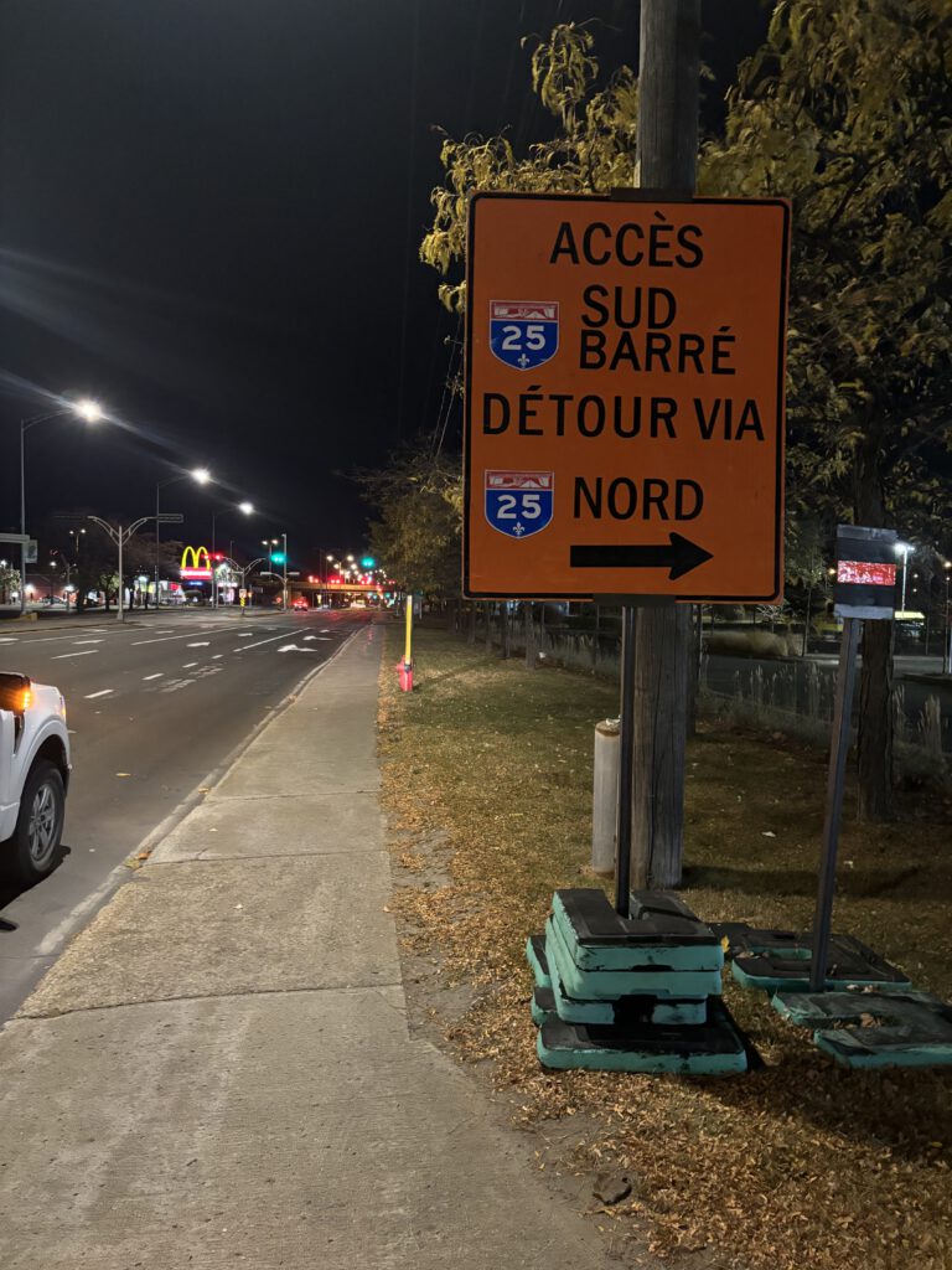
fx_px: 953
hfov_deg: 53.1
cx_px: 476
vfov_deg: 67.3
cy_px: 635
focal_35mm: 26
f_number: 1.6
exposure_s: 1/25
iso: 640
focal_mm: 5.96
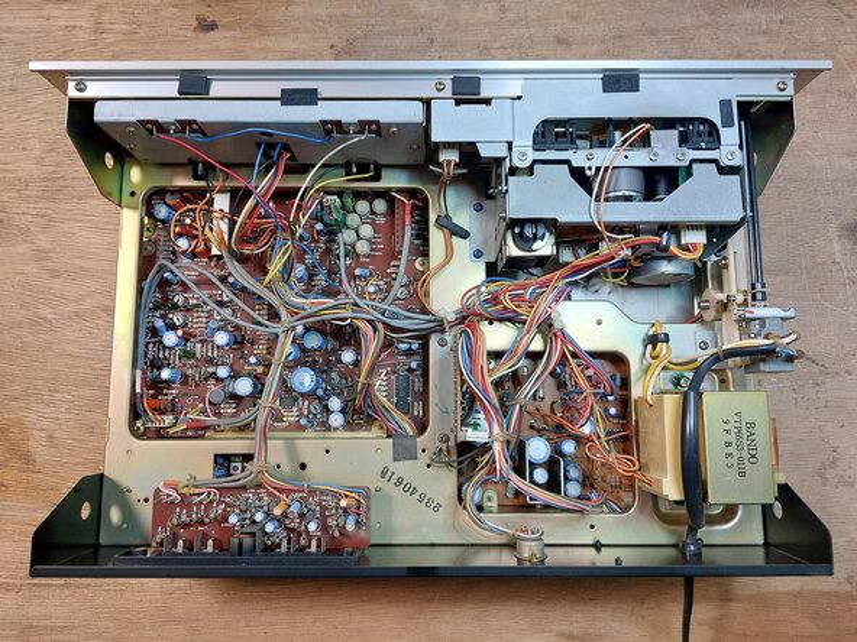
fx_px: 619
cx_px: 428
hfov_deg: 69.4
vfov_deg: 54.9
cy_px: 321
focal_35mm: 25
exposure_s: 1/50
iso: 100
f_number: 1.8
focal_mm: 5.23
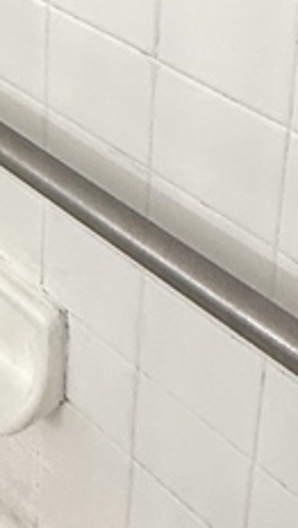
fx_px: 994
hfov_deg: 15.1
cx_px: -209
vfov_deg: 23.4
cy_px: -280
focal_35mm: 71
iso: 160
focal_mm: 2.22
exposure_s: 1/60
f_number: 2.2
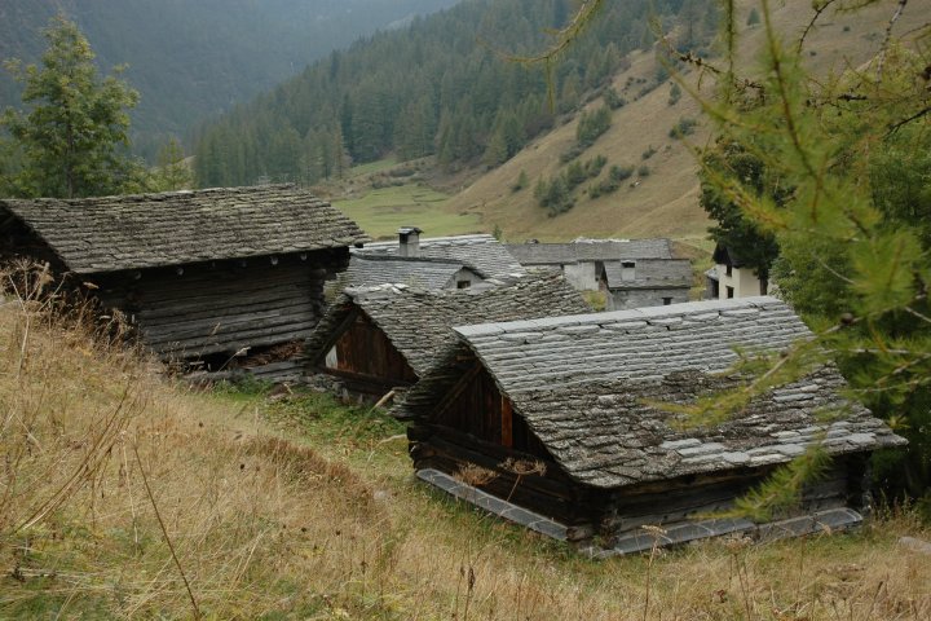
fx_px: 1047
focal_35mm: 40
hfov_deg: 47.9
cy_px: 310
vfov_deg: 33.0
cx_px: 466
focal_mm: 27
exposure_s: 1/125
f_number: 6.3
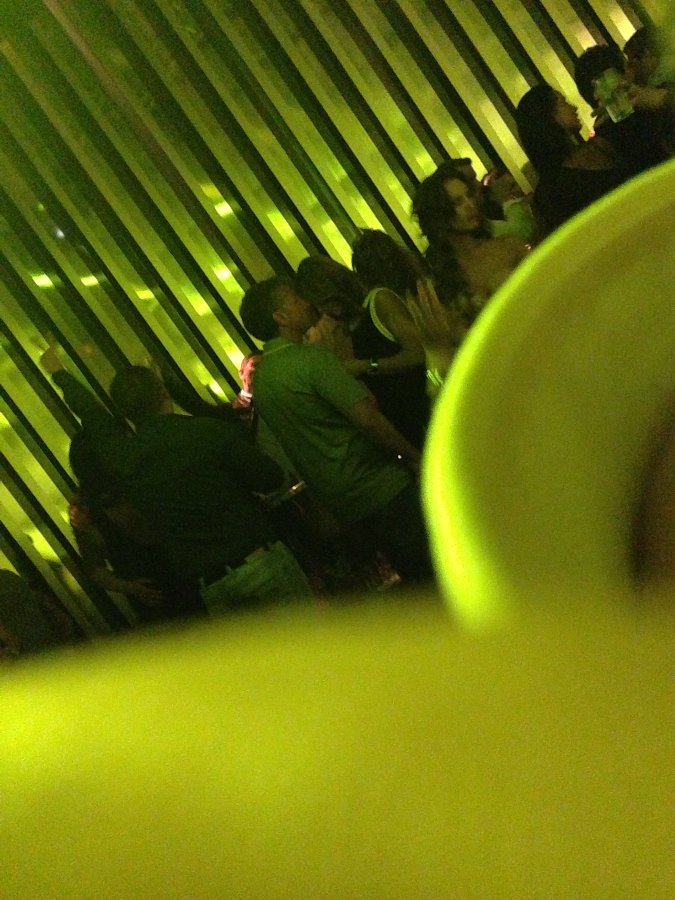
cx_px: 338
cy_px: 450
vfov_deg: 55.4
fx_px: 858
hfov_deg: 42.9
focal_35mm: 33
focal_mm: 4.13
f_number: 2.4
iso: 2000
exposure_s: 1/15
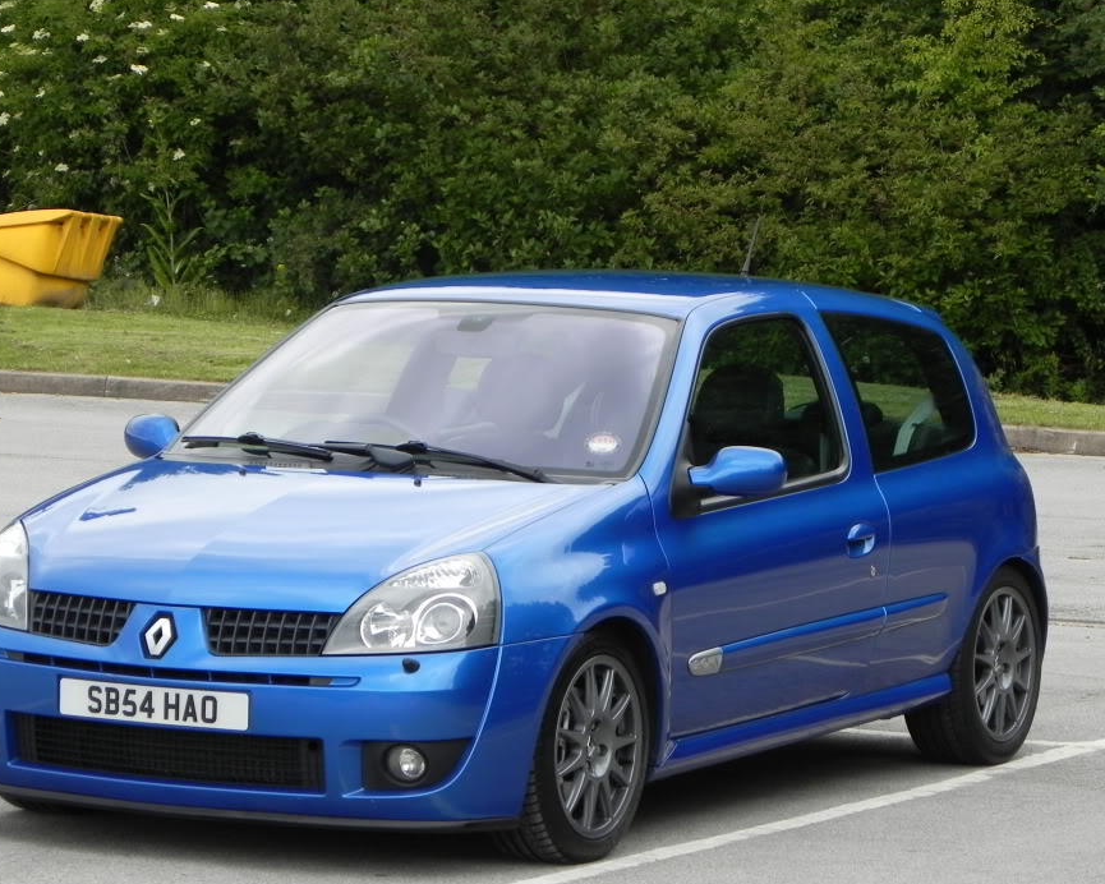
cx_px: 471
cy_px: 484
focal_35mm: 149
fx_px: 4873
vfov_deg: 10.4
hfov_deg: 12.9
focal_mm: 23
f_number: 4.5
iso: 174
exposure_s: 1/500
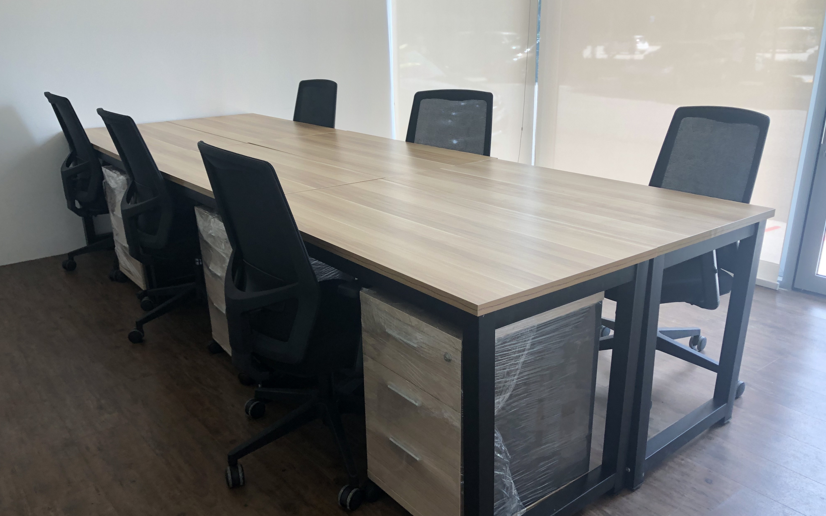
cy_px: 288
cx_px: 415
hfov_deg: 62.9
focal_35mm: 30
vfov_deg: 41.8
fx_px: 675
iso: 40
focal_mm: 3.99
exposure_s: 1/120
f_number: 1.8
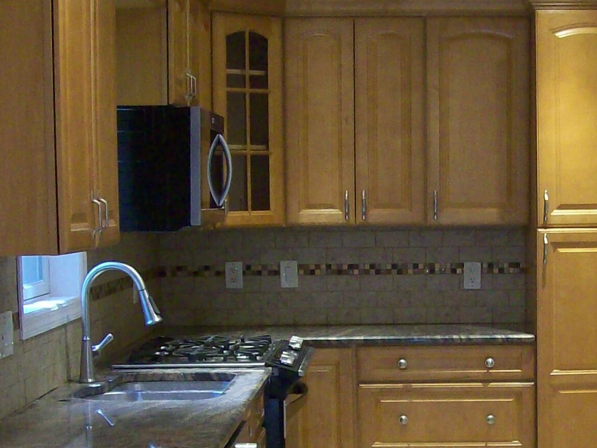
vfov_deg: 15.7
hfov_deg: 20.9
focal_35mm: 93
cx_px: 461
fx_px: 1604
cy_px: 398
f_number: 2.7
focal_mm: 6
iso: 160
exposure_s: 1/35.5
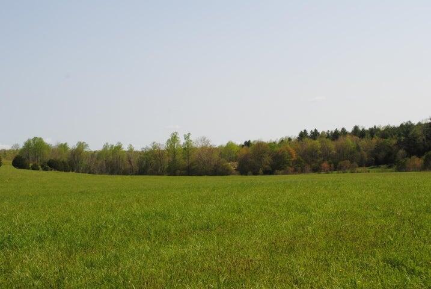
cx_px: 216
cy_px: 144
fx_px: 575
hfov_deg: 41.1
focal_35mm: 48
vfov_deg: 28.2
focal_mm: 32
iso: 100
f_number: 9
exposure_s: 1/320
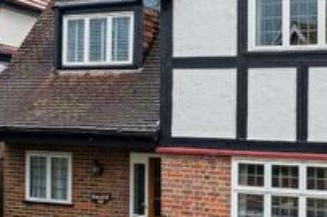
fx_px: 599
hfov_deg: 29.4
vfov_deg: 20.5
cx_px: 287
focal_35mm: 66
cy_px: 109
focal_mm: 19
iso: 320
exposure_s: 1/40
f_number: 8
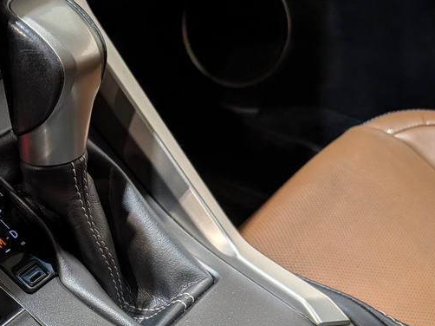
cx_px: 46
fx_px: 615
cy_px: 306
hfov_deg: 36.6
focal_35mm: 49
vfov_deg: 28.3
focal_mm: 4.53
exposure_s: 1/62.7
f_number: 1.7
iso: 26
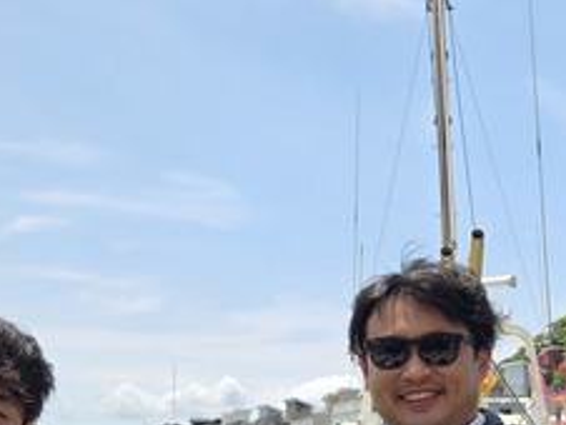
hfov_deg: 29.1
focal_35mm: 65
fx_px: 1064
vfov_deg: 22.4
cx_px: 461
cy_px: 315
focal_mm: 5.4
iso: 25
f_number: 1.8
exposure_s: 1/1619
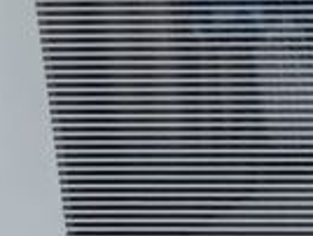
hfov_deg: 9.0
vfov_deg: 8.2
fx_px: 1621
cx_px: 927
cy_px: -58
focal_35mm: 179
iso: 1029
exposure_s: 1/25
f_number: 1.88
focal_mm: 5.59
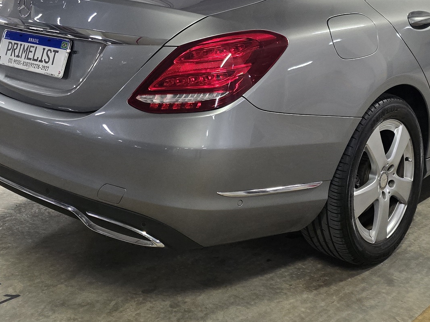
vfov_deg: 27.2
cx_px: 238
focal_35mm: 52
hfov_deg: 36.8
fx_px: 646
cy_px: 43
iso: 1000
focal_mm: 6.3
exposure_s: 1/120
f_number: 1.7
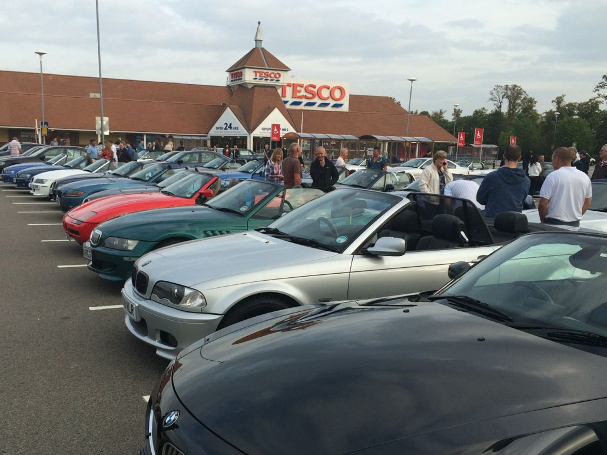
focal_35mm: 36
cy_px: 273
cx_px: 258
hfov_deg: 51.2
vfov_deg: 39.5
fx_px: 631
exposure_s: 1/789
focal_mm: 4.15
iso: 32
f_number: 2.2
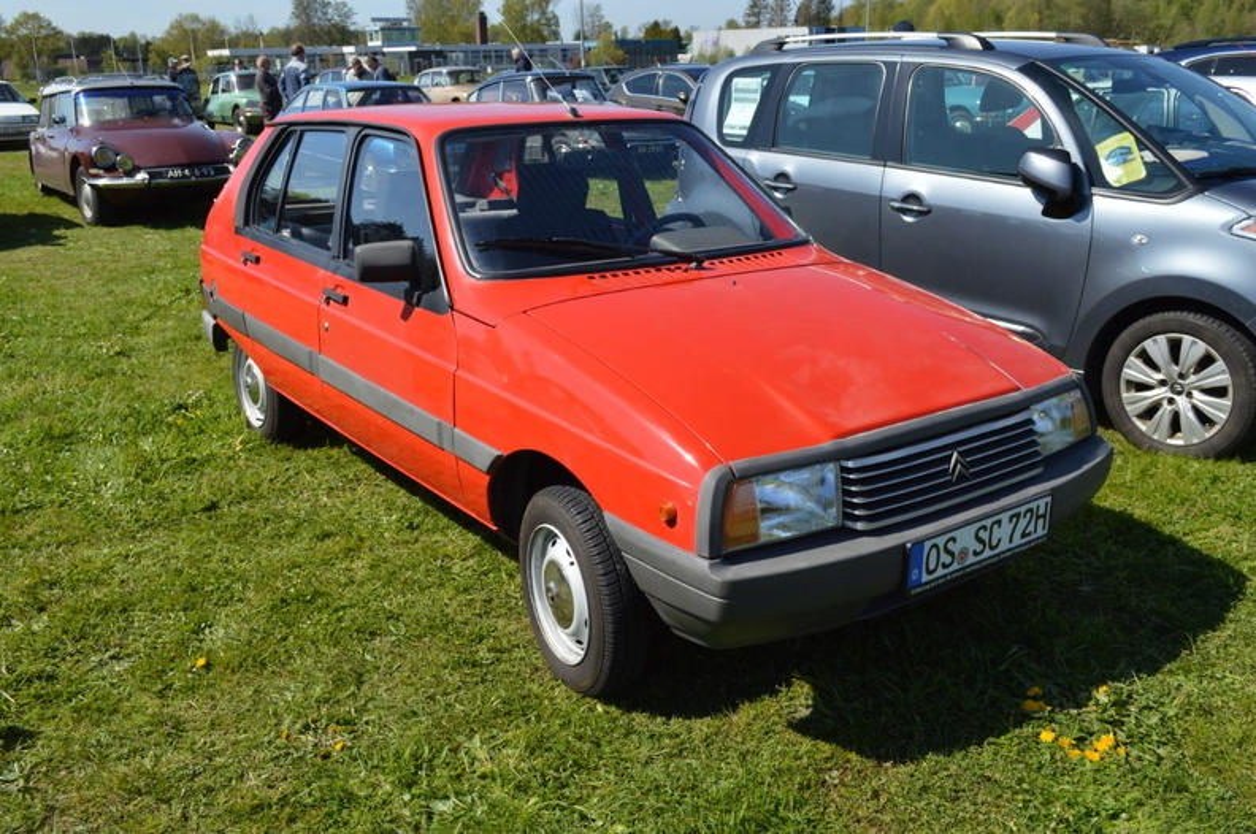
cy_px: 417
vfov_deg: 39.9
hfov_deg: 57.3
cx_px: 628
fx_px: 1150
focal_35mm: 33
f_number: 8
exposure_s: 1/250
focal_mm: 22
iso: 100
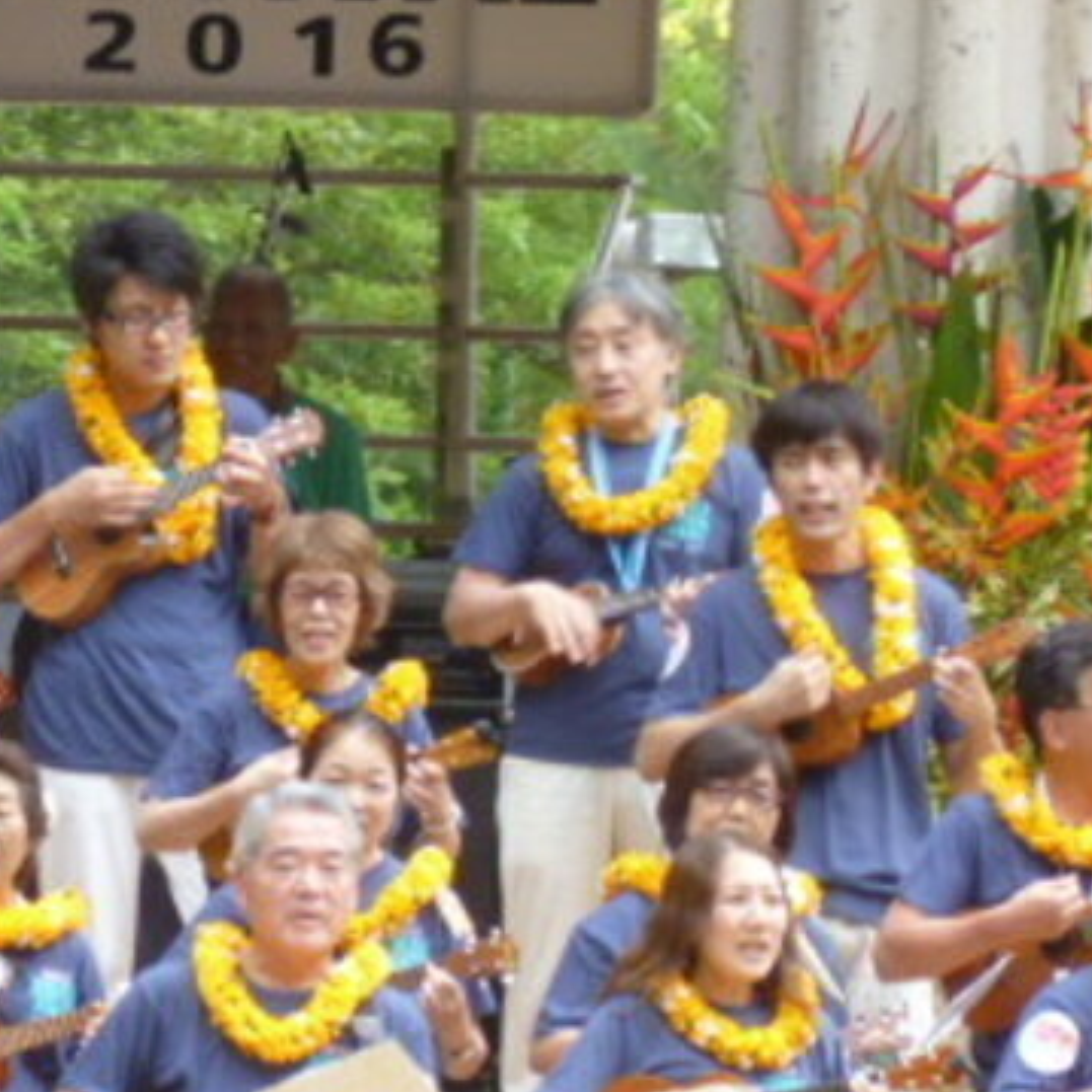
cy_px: 593
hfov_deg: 3.1
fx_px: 20129
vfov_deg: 3.1
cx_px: -338
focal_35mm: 564
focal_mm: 40
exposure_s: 1/60
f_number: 5.9
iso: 100
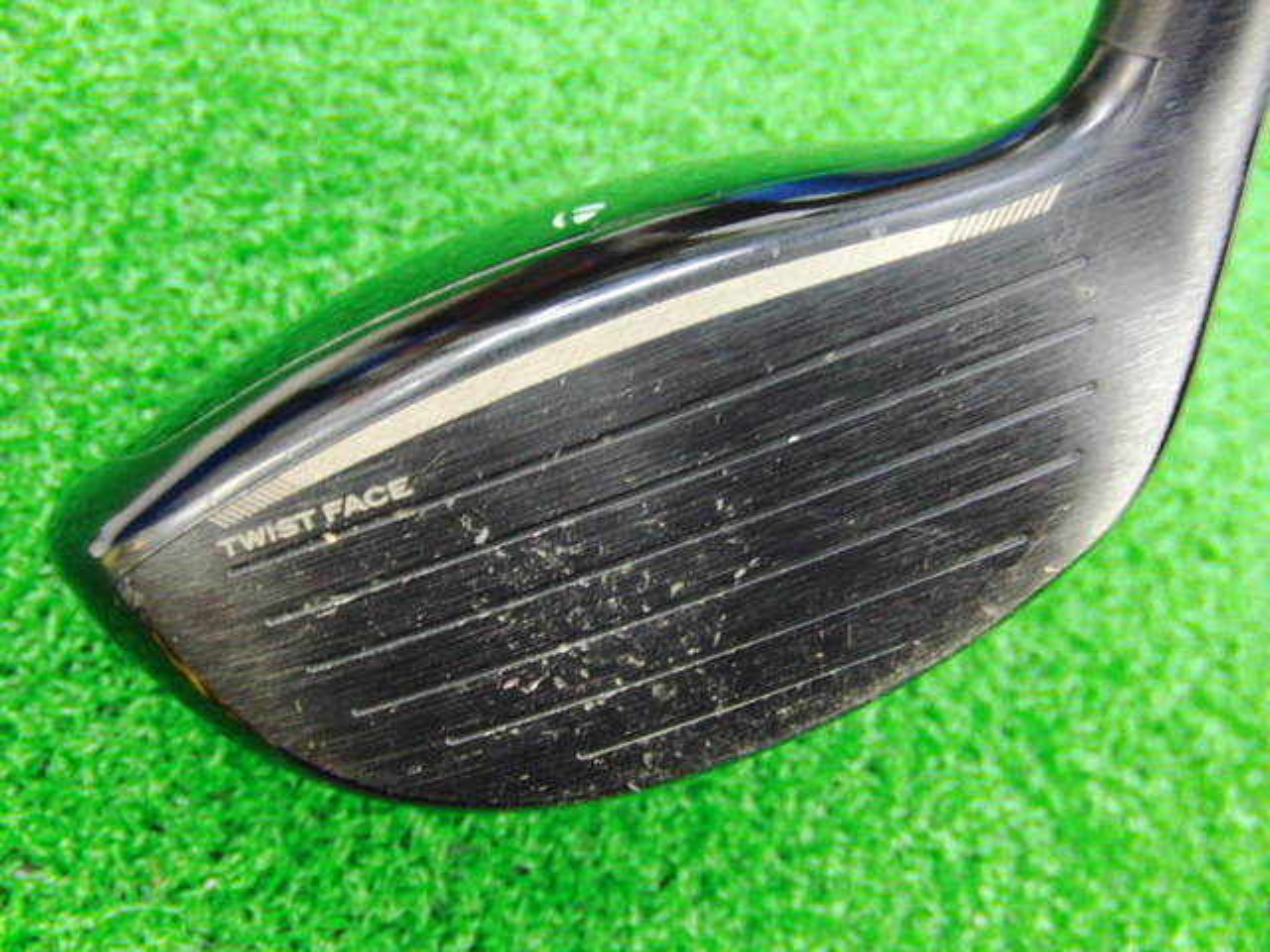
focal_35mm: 37
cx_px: 635
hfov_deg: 50.1
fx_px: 1357
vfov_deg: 38.7
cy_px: 476
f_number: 3.6
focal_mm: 6.42
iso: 400
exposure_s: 1/8
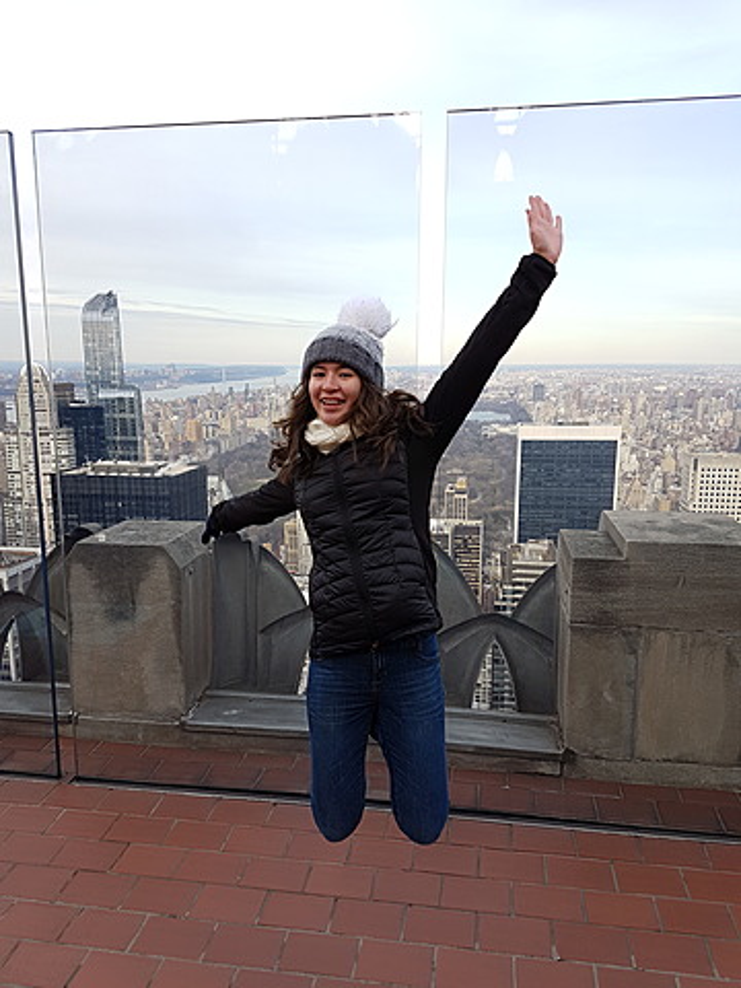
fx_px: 742
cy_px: 494
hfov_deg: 53.1
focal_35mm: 26
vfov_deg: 67.3
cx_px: 370
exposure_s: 1/558
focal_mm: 4.2
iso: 40
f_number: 1.7
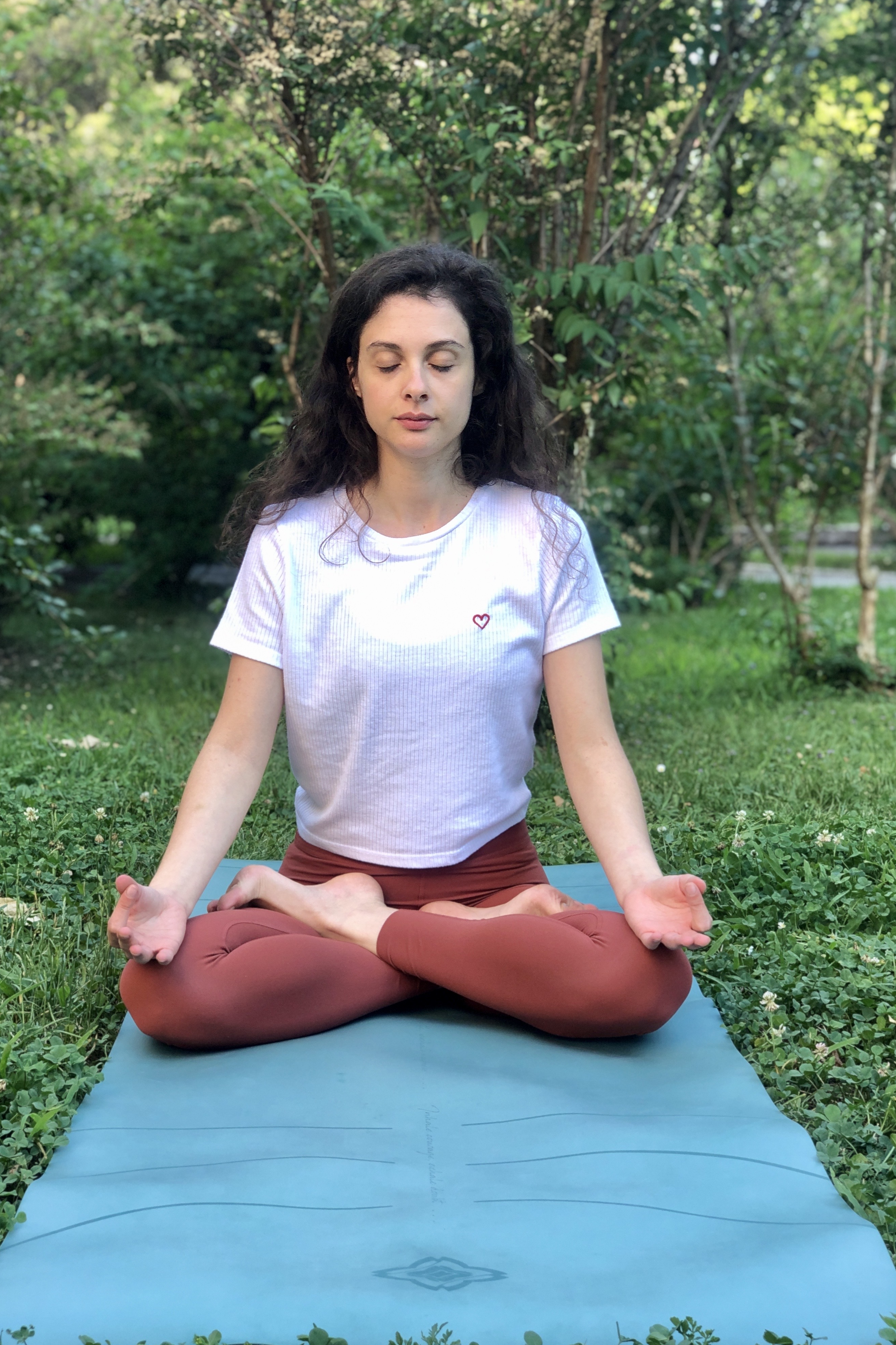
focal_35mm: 55
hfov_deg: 24.6
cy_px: 669
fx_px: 2053
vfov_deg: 36.2
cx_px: 412
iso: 32
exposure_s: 1/60
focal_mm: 6
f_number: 2.4
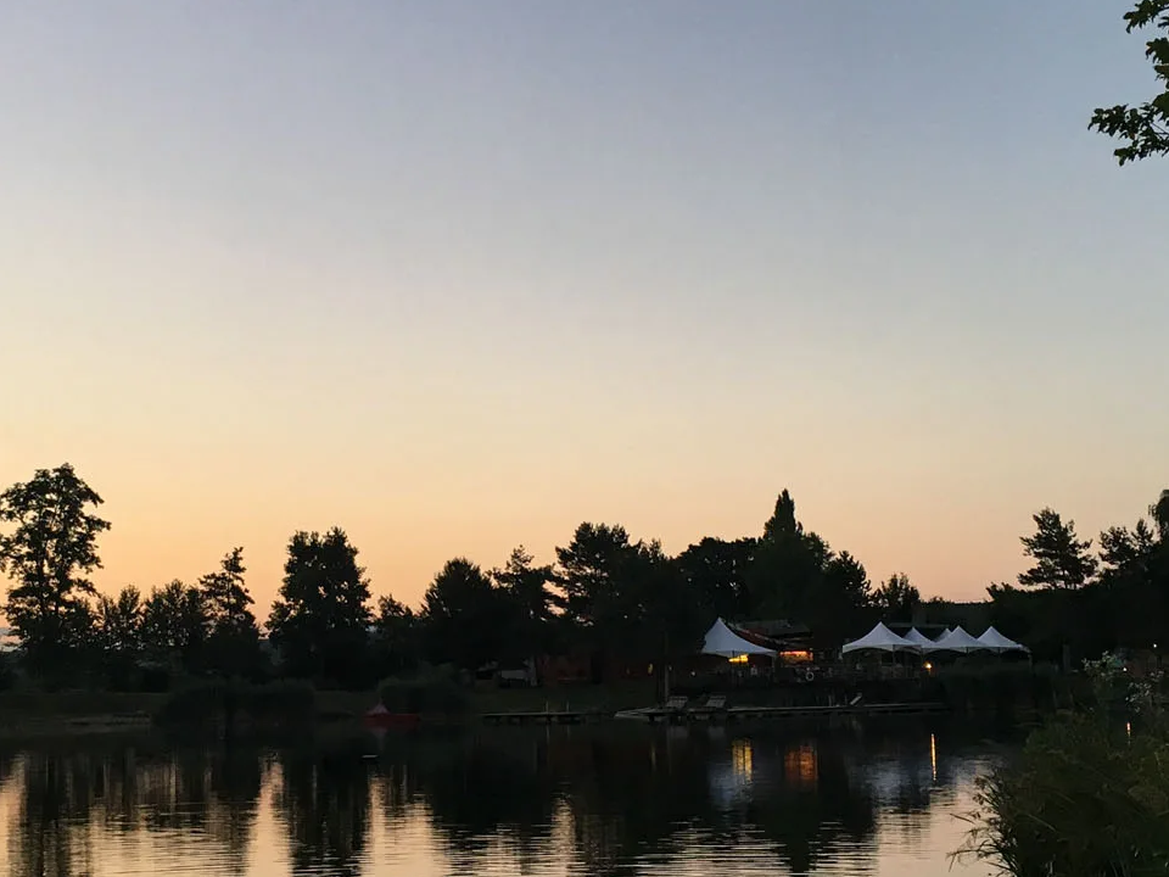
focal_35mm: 58
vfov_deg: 25.2
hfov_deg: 33.0
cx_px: 404
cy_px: 473
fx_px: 1959
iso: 25
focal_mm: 4.15
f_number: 2.2
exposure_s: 1/35
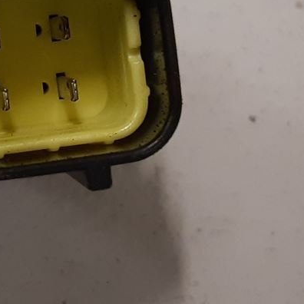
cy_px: 58
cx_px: 8
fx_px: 1182
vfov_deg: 14.6
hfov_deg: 14.4
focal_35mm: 119
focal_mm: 3.93
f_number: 1.7
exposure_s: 1/50
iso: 125
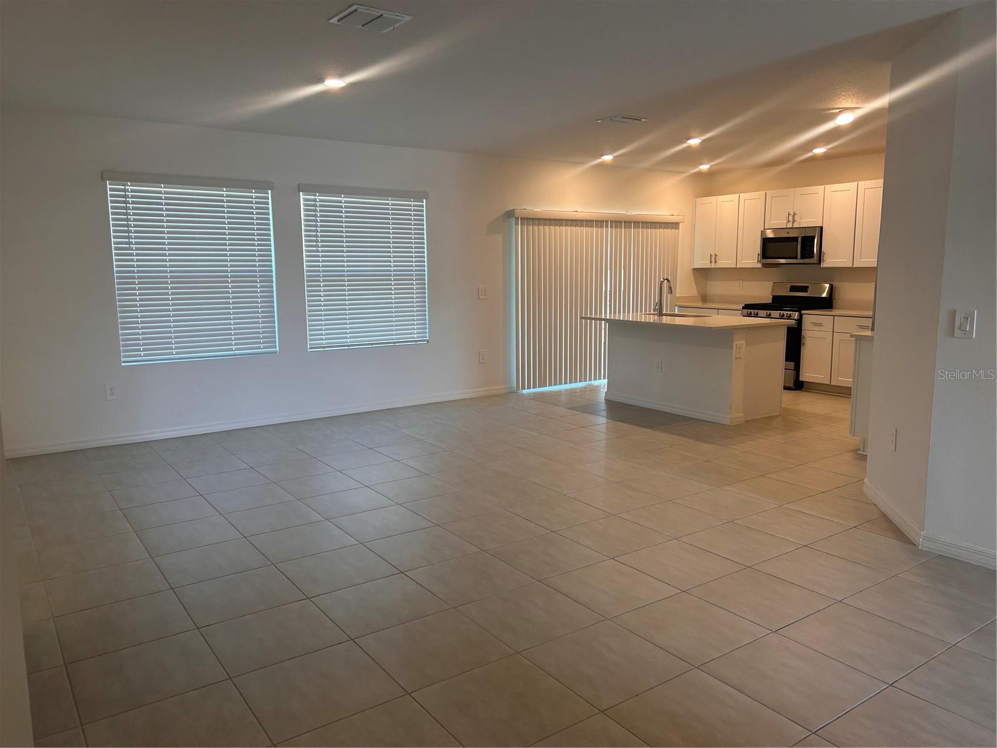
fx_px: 749
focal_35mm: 26
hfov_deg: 67.3
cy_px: 374
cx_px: 498
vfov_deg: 53.1
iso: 80
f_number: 1.5
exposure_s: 1/120
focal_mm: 5.7
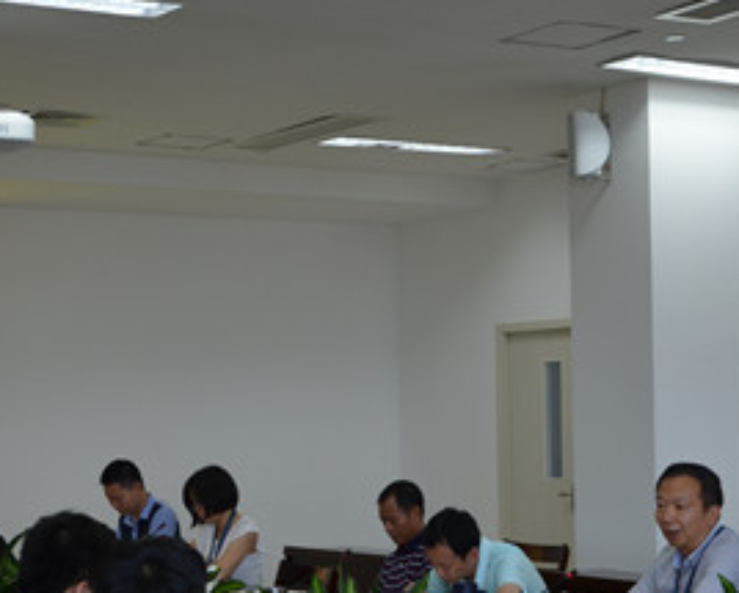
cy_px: 394
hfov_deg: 22.9
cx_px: 273
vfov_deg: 18.5
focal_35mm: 83
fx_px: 1817
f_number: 4.5
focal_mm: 26
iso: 400
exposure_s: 1/80
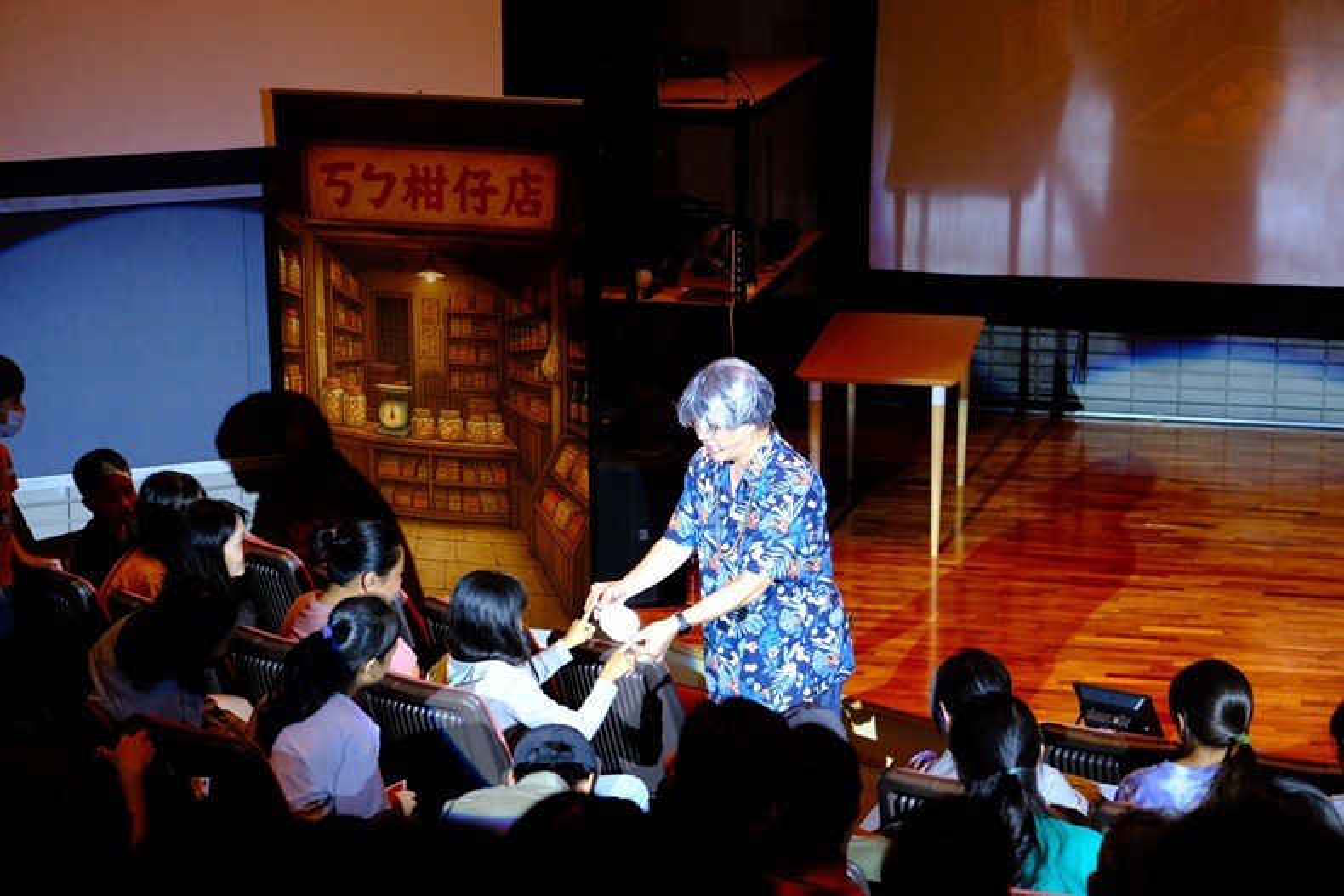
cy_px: 448
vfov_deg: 16.5
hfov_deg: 24.5
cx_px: 672
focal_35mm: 83
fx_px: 3099
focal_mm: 55
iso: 3200
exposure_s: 1/200
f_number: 3.5
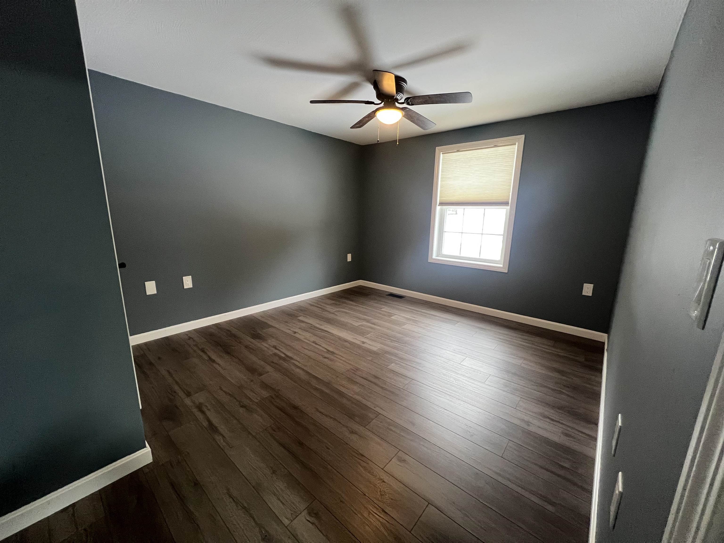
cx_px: 362
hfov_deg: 106.2
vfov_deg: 89.9
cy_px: 272
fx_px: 272
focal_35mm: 13
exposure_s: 1/60
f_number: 1.8
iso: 400
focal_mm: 1.57
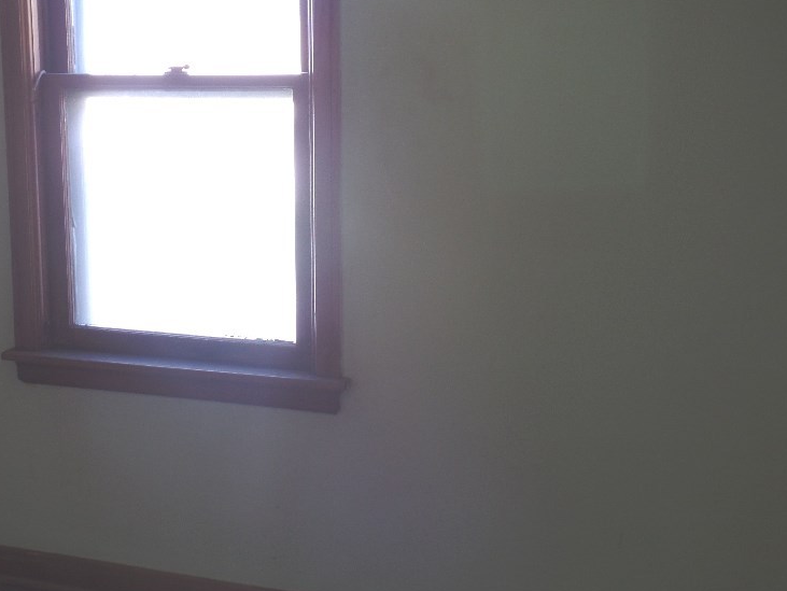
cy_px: 199
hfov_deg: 38.7
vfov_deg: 29.5
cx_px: 299
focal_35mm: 49
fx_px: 1115
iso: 80
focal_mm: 6.2
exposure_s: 1/30
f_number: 3
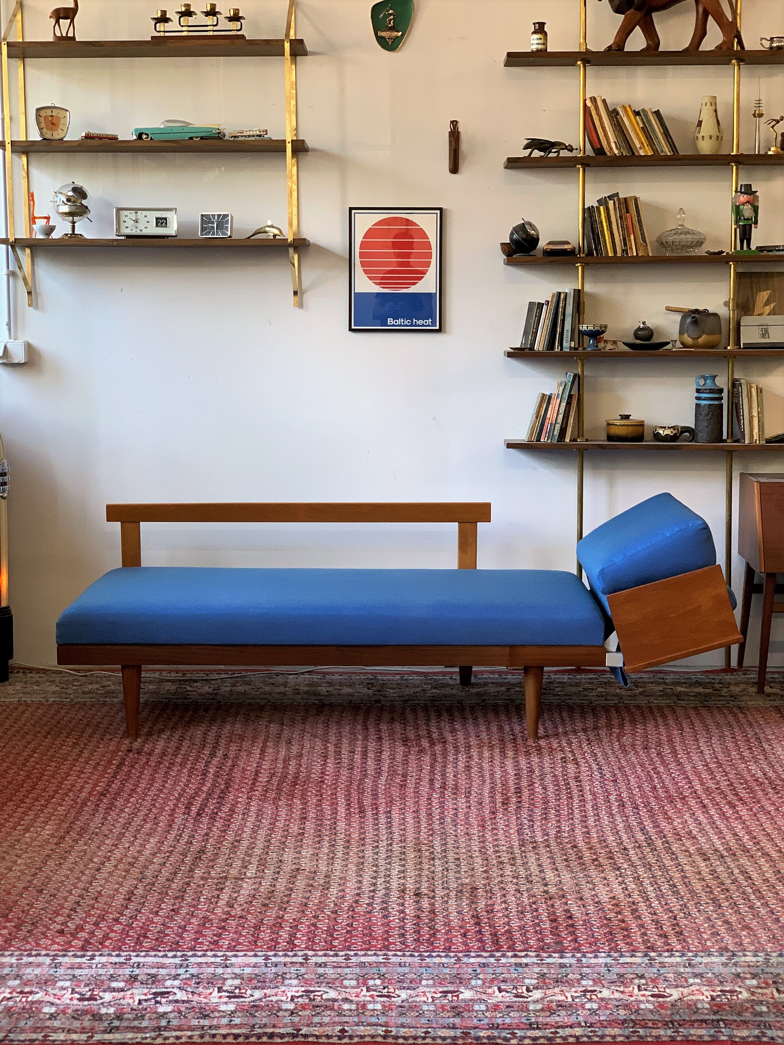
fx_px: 1570
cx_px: 392
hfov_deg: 28.0
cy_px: 522
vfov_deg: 36.8
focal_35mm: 52
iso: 160
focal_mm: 6
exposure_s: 1/60
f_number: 2.4
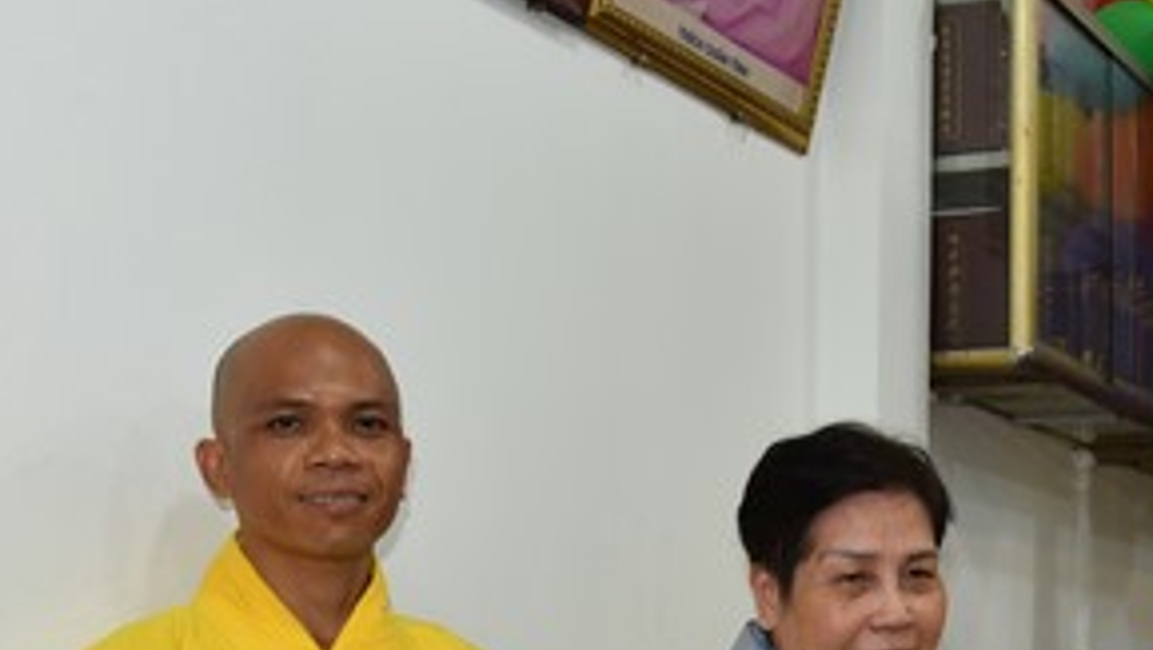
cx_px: 1021
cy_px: 642
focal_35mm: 66
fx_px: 2019
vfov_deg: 17.9
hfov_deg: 30.6
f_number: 5
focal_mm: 28
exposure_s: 1/100
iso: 800
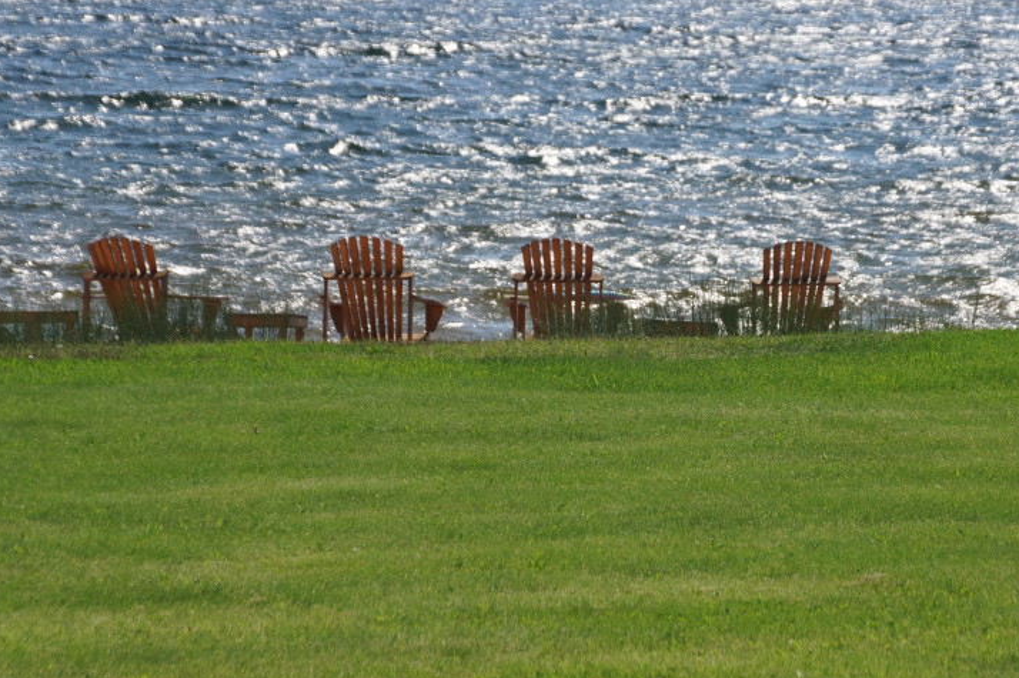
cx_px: 702
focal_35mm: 259
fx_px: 7326
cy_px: 257
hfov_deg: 8.0
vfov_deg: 5.3
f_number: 8
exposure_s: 1/400
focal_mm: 110
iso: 400
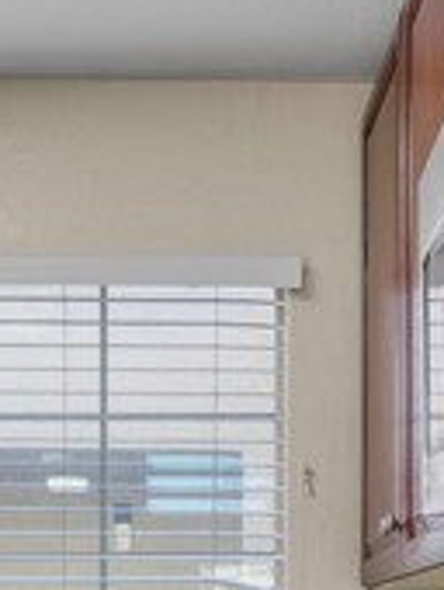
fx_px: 1296
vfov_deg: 23.8
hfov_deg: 19.4
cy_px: 665
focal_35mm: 76
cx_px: 239
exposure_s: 1/25
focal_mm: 14
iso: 400
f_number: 4
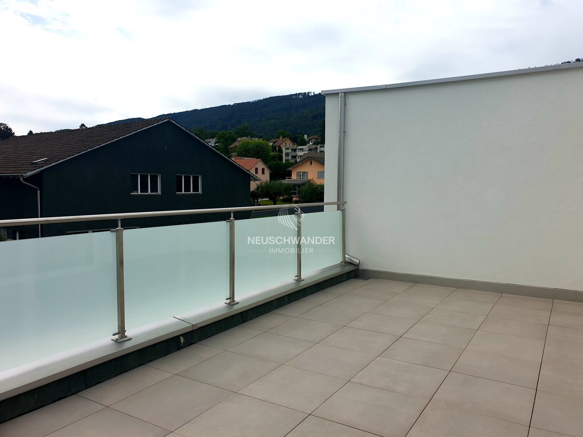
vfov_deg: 53.1
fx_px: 438
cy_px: 218
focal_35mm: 26
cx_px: 292
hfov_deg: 67.3
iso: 50
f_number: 2.4
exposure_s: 1/1678
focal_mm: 4.3
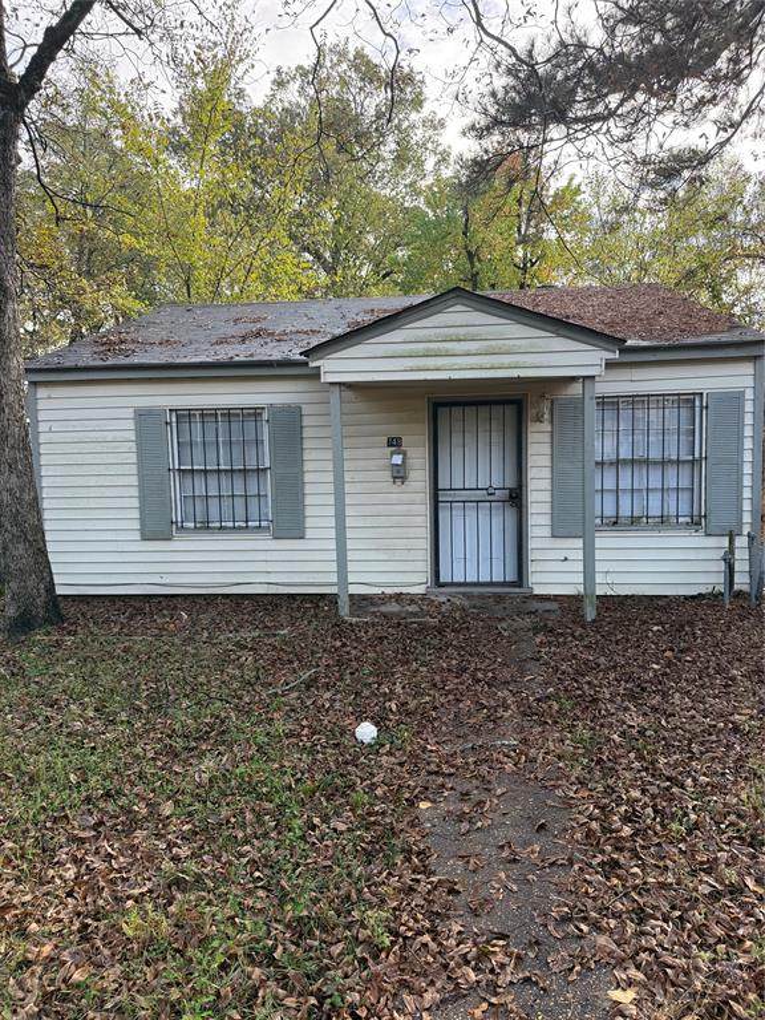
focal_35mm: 24
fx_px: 707
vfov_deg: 71.6
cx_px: 382
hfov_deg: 56.8
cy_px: 510
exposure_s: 1/478
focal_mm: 6.76
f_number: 1.78
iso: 100
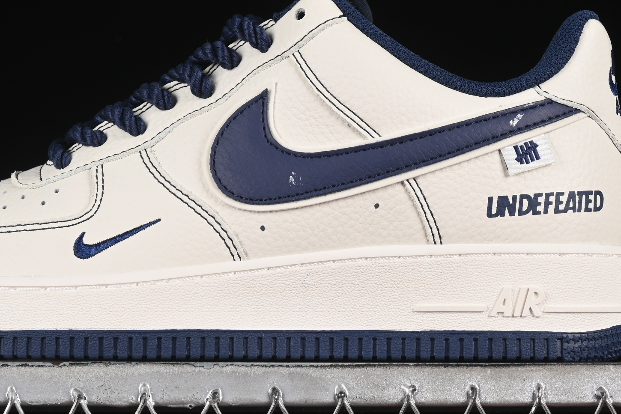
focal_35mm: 144
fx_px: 2484
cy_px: 116
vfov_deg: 9.5
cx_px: 239
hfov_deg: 14.2
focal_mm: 50
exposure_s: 1/80
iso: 160
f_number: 8
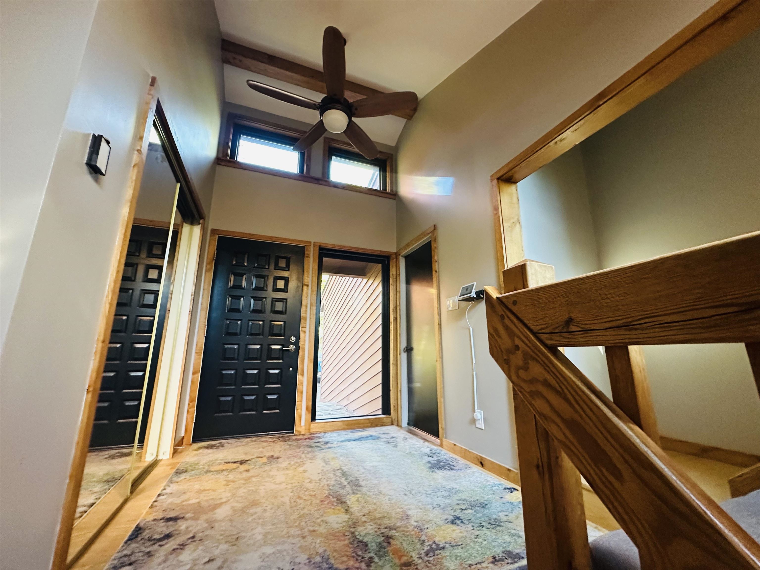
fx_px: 307
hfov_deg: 102.1
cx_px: 380
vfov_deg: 85.7
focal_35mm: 14
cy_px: 285
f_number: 2.2
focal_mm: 2.22
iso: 640
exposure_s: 1/60
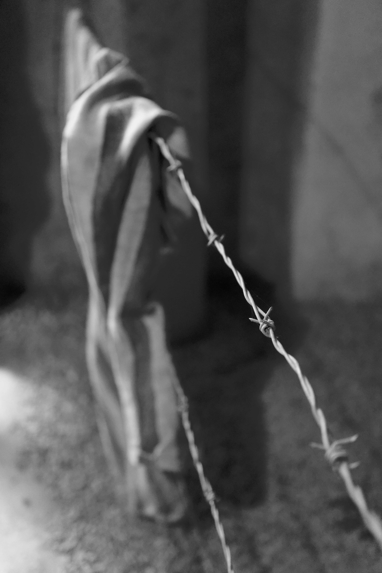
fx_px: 557
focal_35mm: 35
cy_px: 286
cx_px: 191
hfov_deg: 37.9
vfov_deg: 54.4
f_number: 2.8
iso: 6400
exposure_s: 1/60
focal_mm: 35
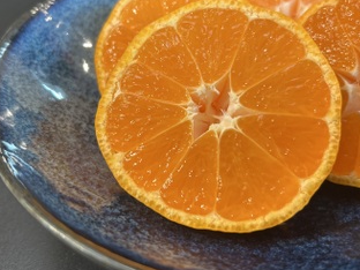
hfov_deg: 46.8
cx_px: 185
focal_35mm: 40
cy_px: 106
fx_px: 416
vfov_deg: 35.8
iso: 160
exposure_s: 1/60
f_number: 1.5
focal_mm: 5.7
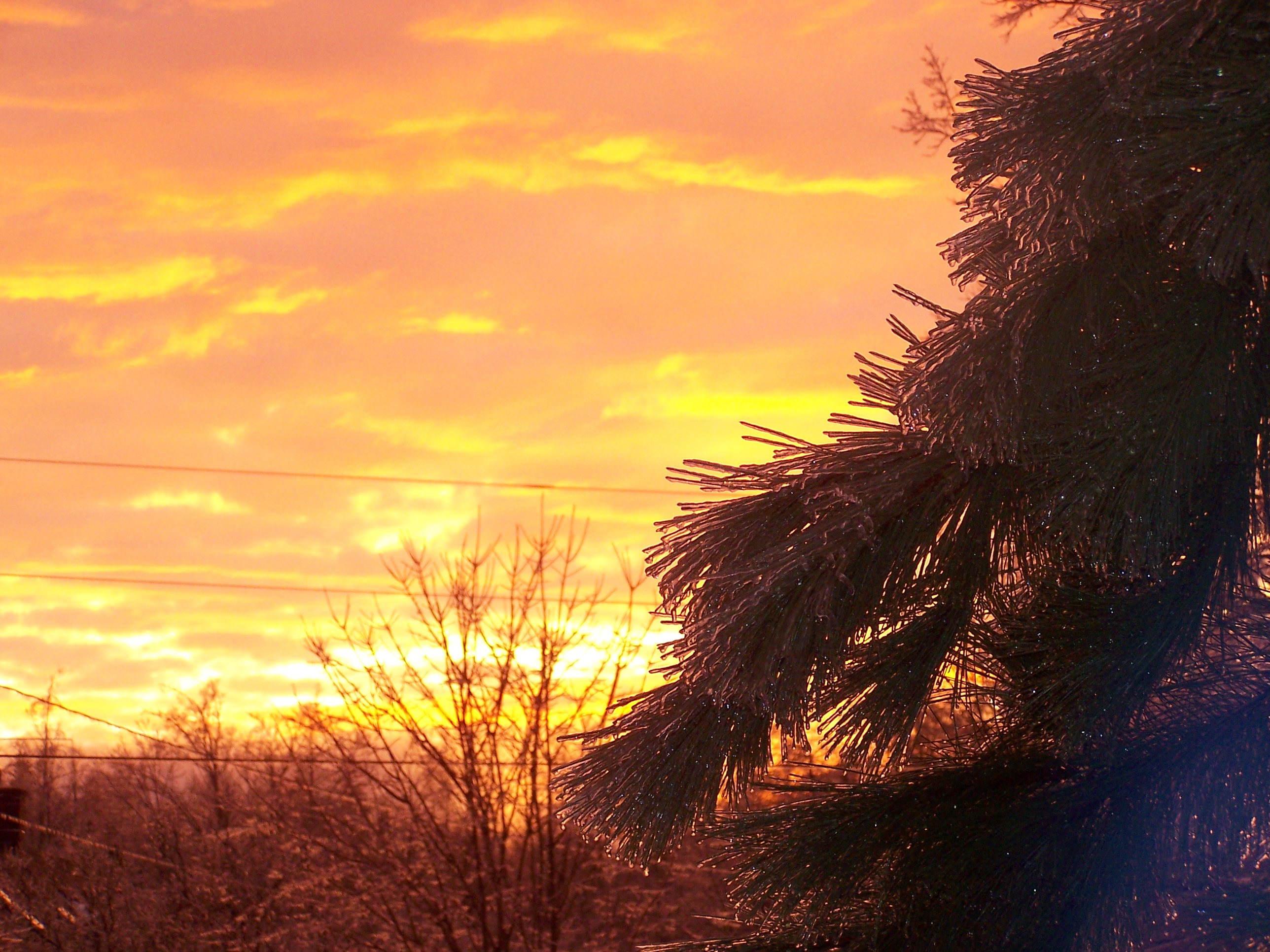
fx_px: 3852
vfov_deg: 14.1
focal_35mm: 105
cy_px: 476
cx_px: 635
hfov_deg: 18.7
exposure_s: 1/60
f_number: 3.2
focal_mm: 17.5
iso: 140
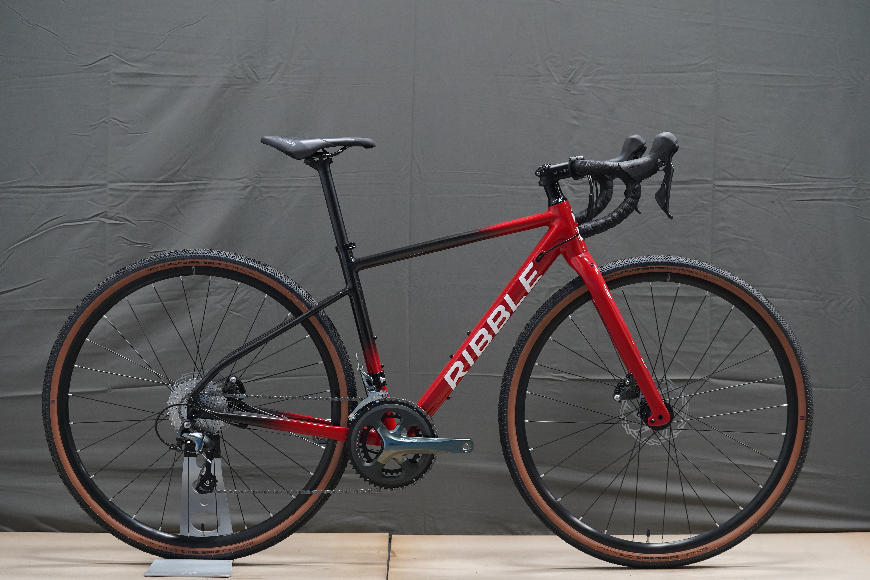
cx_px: 435
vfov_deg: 19.5
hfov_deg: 28.8
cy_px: 290
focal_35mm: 70
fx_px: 1692
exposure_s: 1/160
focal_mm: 70
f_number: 5
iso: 2500
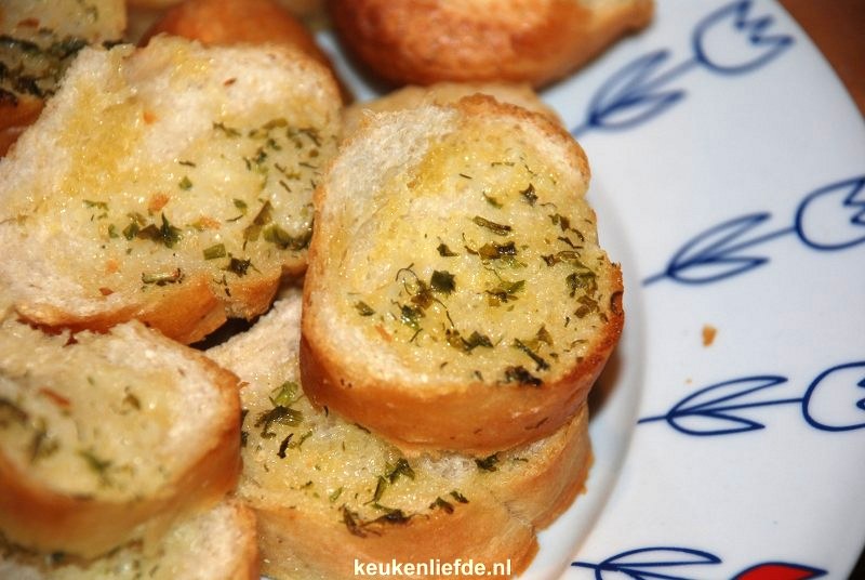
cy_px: 290
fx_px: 4873
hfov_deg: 10.1
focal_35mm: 202
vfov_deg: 6.8
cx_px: 432
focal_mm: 135
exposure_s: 1/60
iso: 160
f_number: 5.6
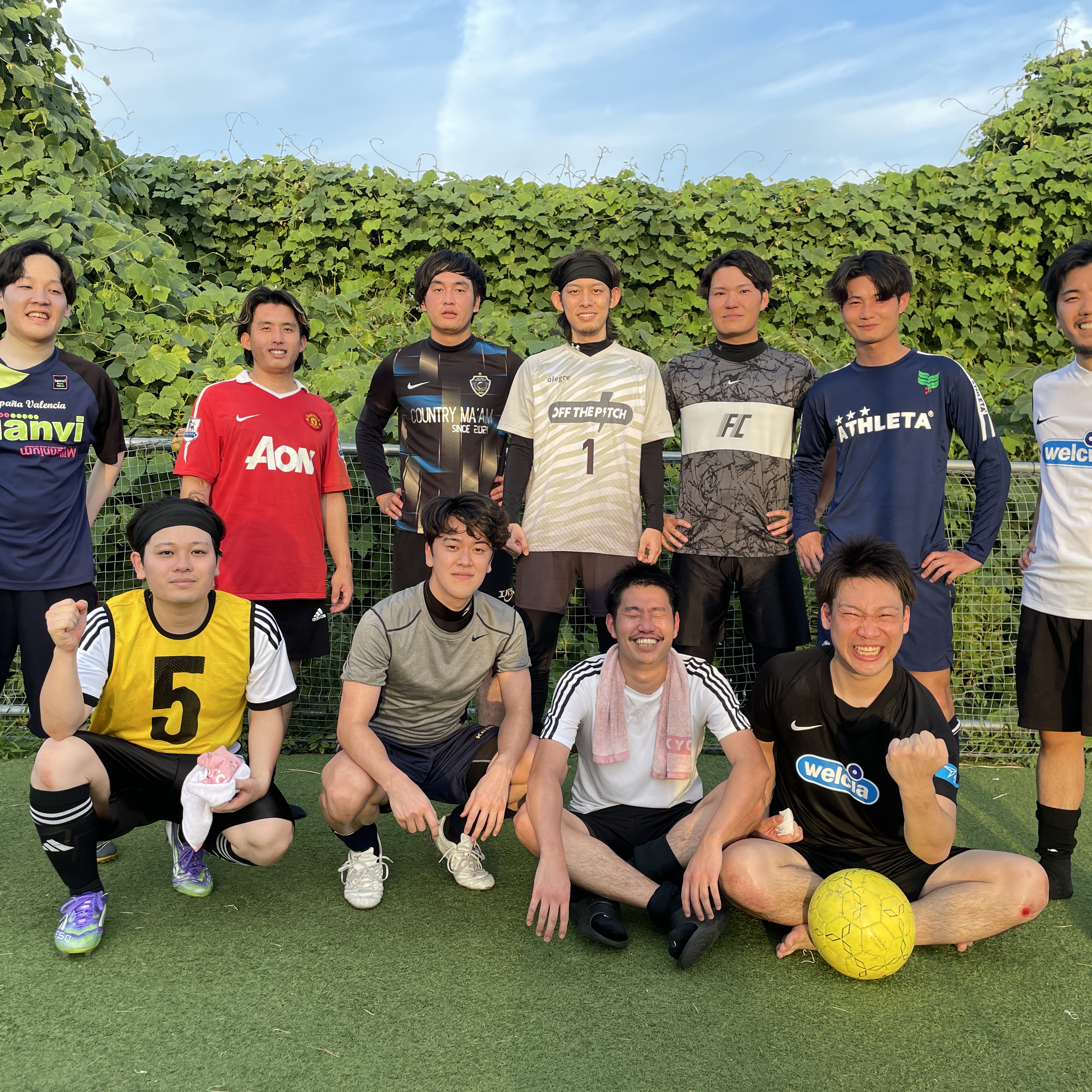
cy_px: 547
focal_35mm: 31
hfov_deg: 52.5
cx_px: 551
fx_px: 1106
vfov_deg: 52.5
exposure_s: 1/251
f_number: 1.6
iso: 32
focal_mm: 4.2
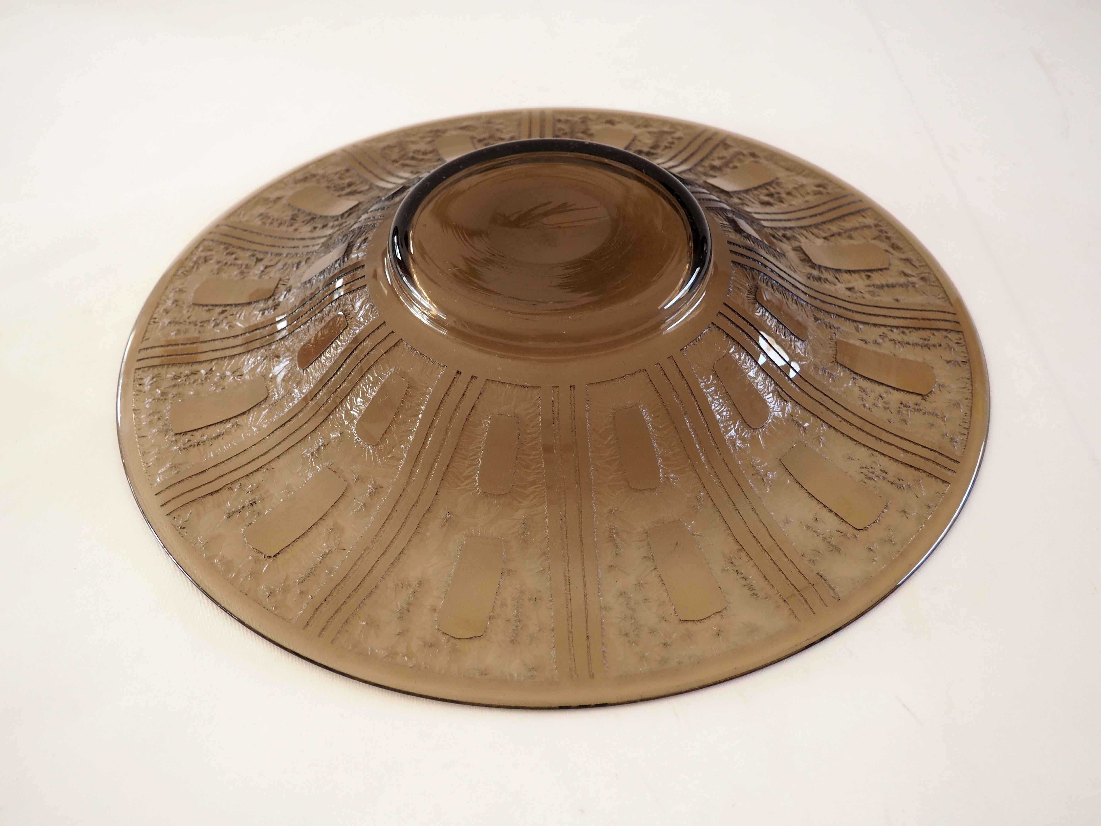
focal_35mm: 44
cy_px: 413
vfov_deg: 32.9
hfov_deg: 42.9
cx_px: 550
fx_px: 1399
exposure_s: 1/60
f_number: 4.5
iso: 800
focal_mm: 22
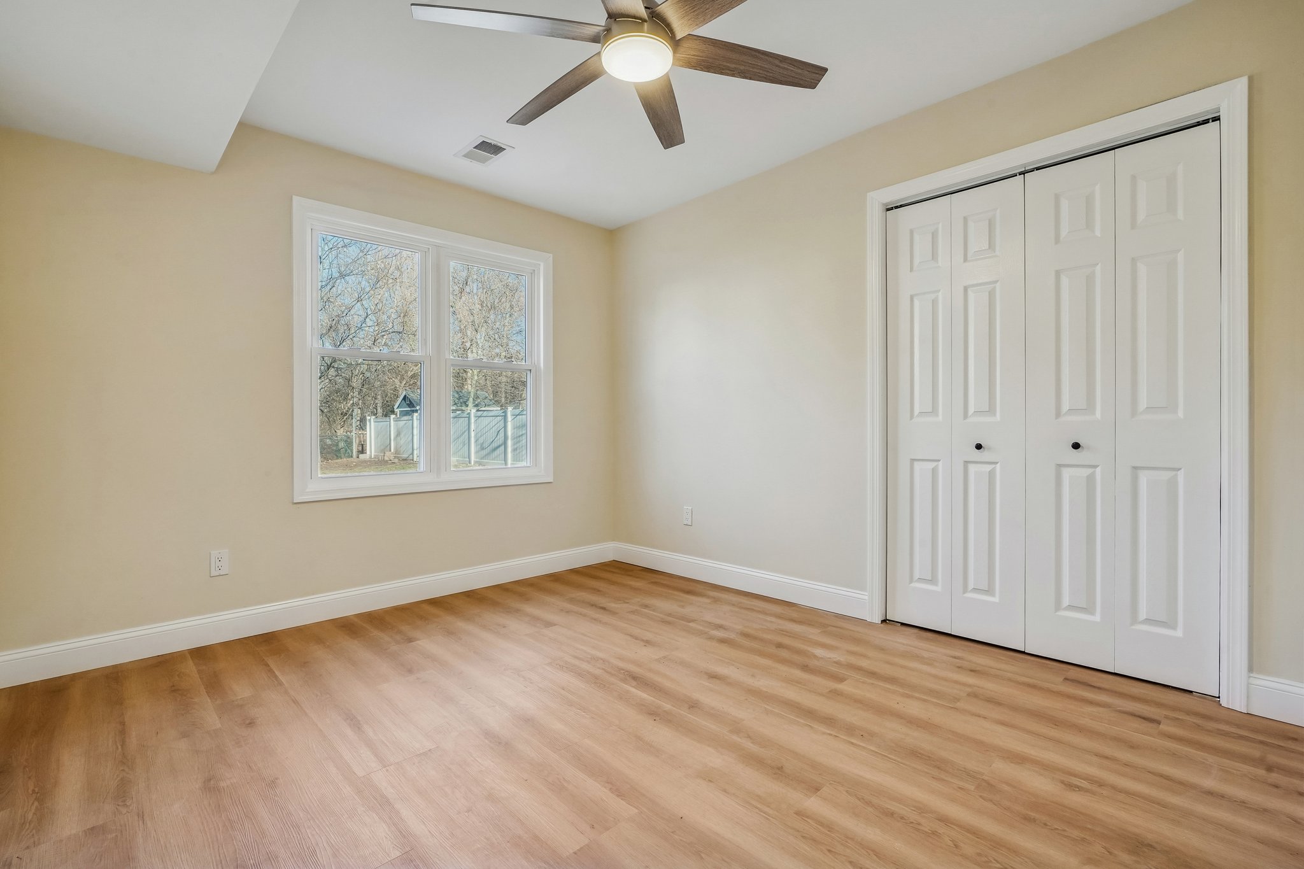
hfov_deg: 96.7
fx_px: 579
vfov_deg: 73.7
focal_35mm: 16
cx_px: 652
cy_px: 434
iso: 400
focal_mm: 16
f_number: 11
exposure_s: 1/30
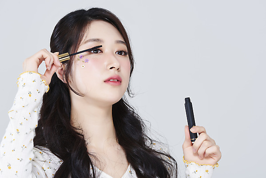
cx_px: 133
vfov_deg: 13.1
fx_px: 776
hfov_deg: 19.4
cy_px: 89
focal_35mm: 105
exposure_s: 1/125
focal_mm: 105
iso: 64
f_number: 11
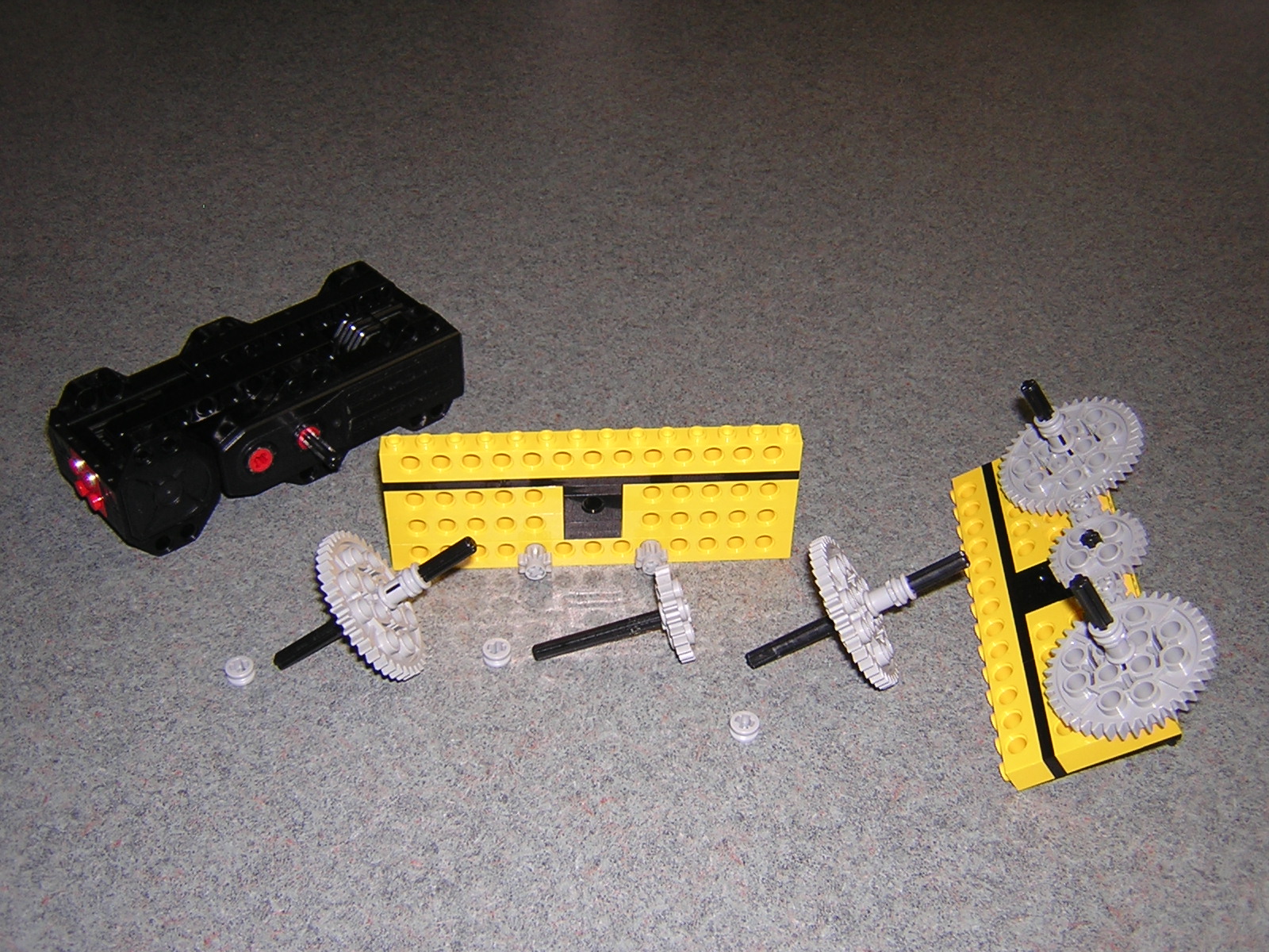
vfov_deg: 36.0
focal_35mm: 40
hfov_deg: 46.8
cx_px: 634
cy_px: 476
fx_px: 1466
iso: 100
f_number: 2.7
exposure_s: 1/60.1
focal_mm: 5.2
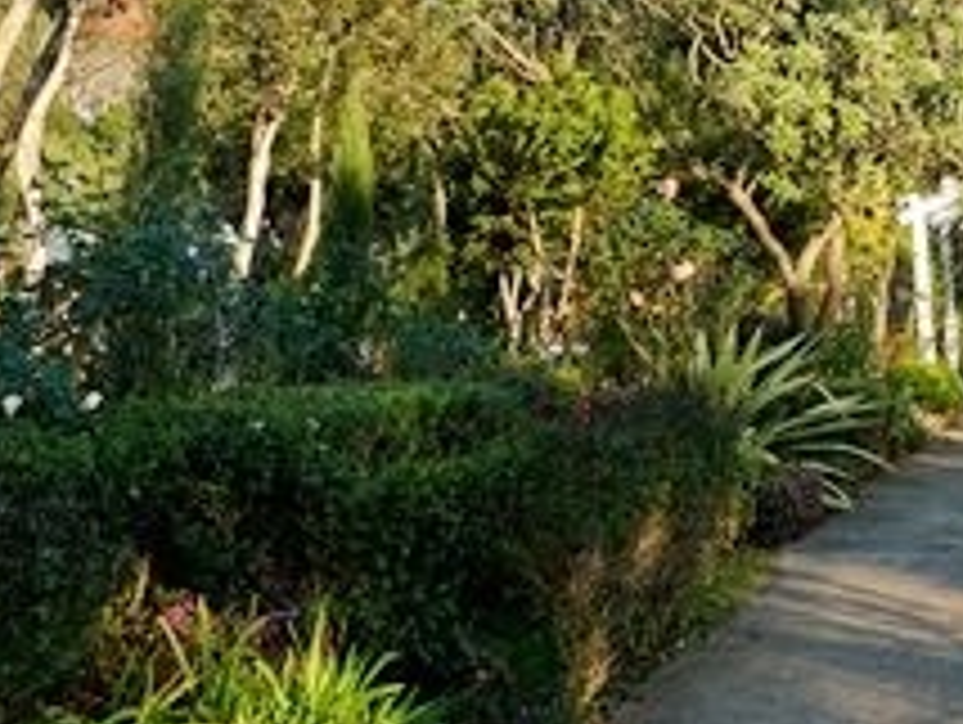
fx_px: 1950
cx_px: 1044
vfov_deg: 20.3
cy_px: -25
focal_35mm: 70
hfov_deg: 25.8
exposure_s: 1/200
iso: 125
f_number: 4.5
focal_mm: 9
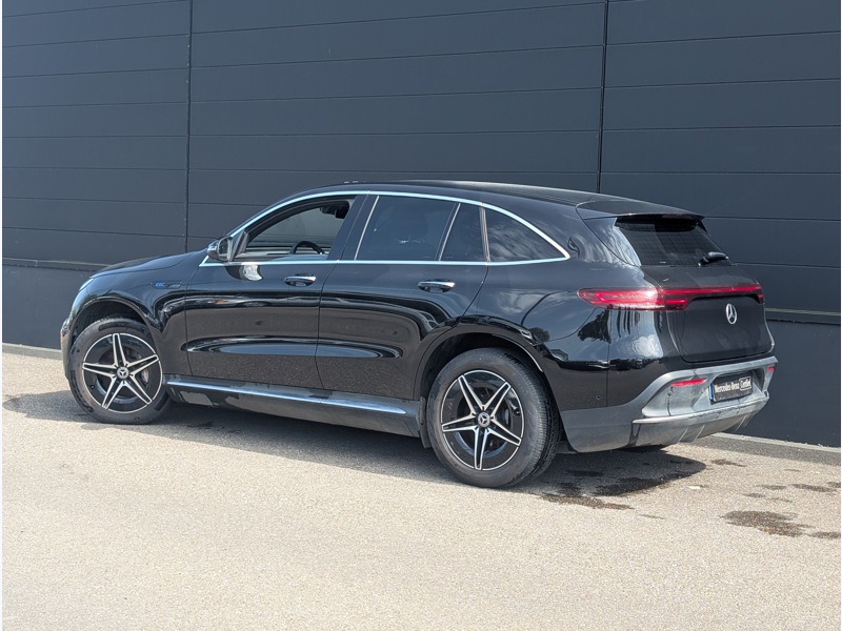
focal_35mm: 49
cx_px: 421
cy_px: 316
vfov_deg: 29.7
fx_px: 1192
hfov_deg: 38.9
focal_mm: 6.9
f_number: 1.68
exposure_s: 1/224
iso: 22
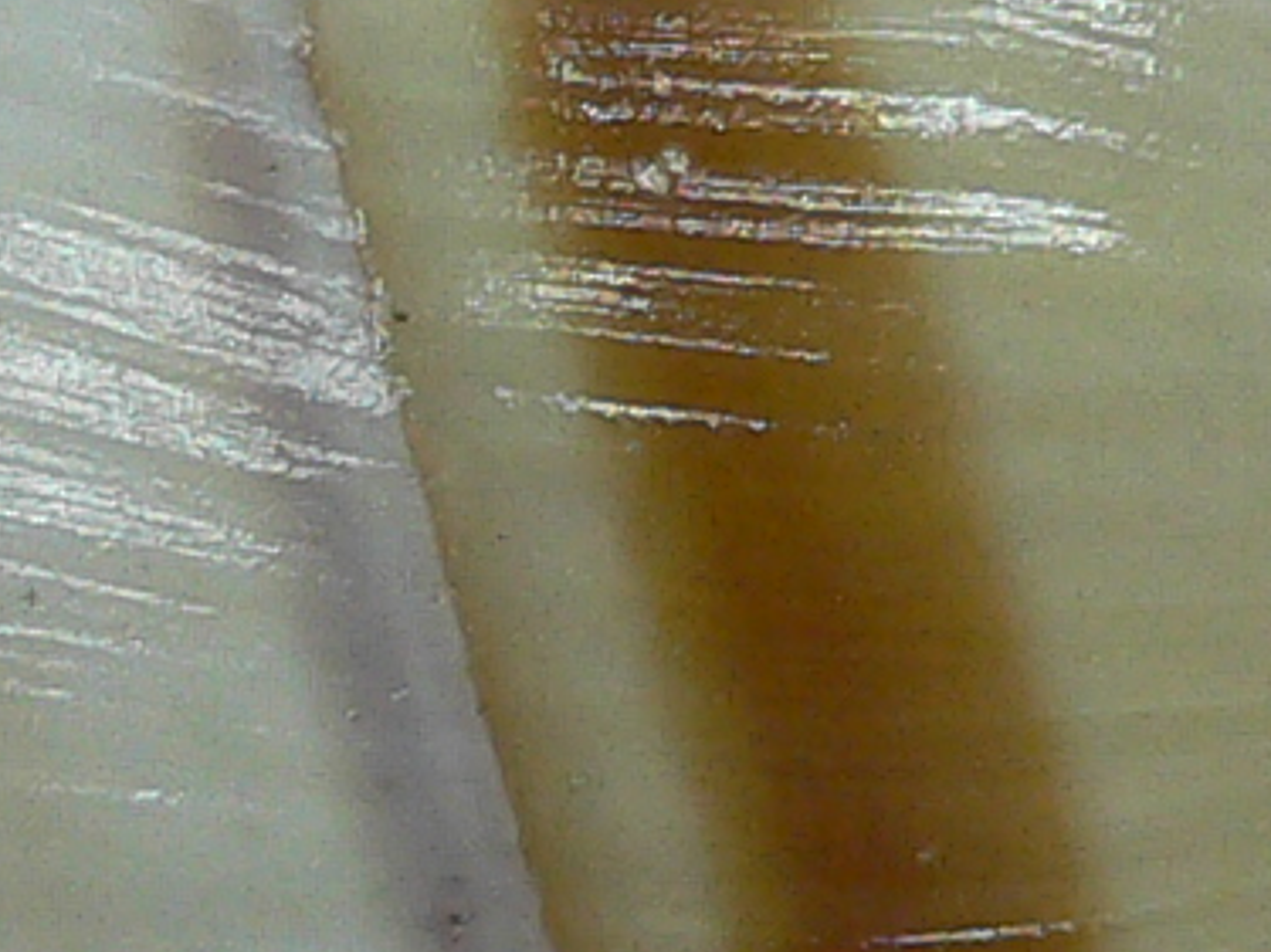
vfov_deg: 7.9
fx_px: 6901
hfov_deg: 10.5
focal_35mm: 188
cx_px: 163
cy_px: 908
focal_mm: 4.6
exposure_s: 1/60
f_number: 2.8
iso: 150
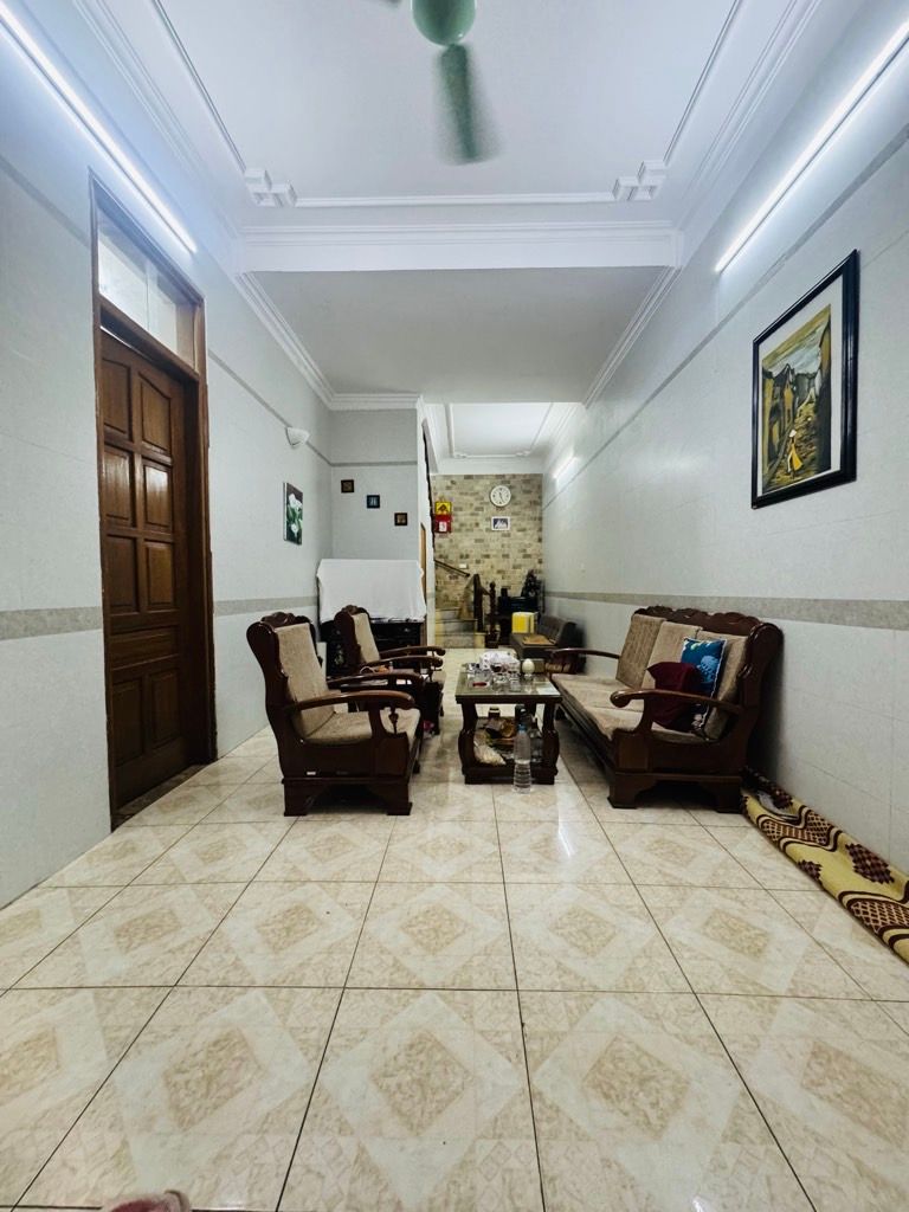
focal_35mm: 14
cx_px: 454
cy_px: 606
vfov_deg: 102.1
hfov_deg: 85.7
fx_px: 490
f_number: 2.2
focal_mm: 2.22
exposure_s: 1/50
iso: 800
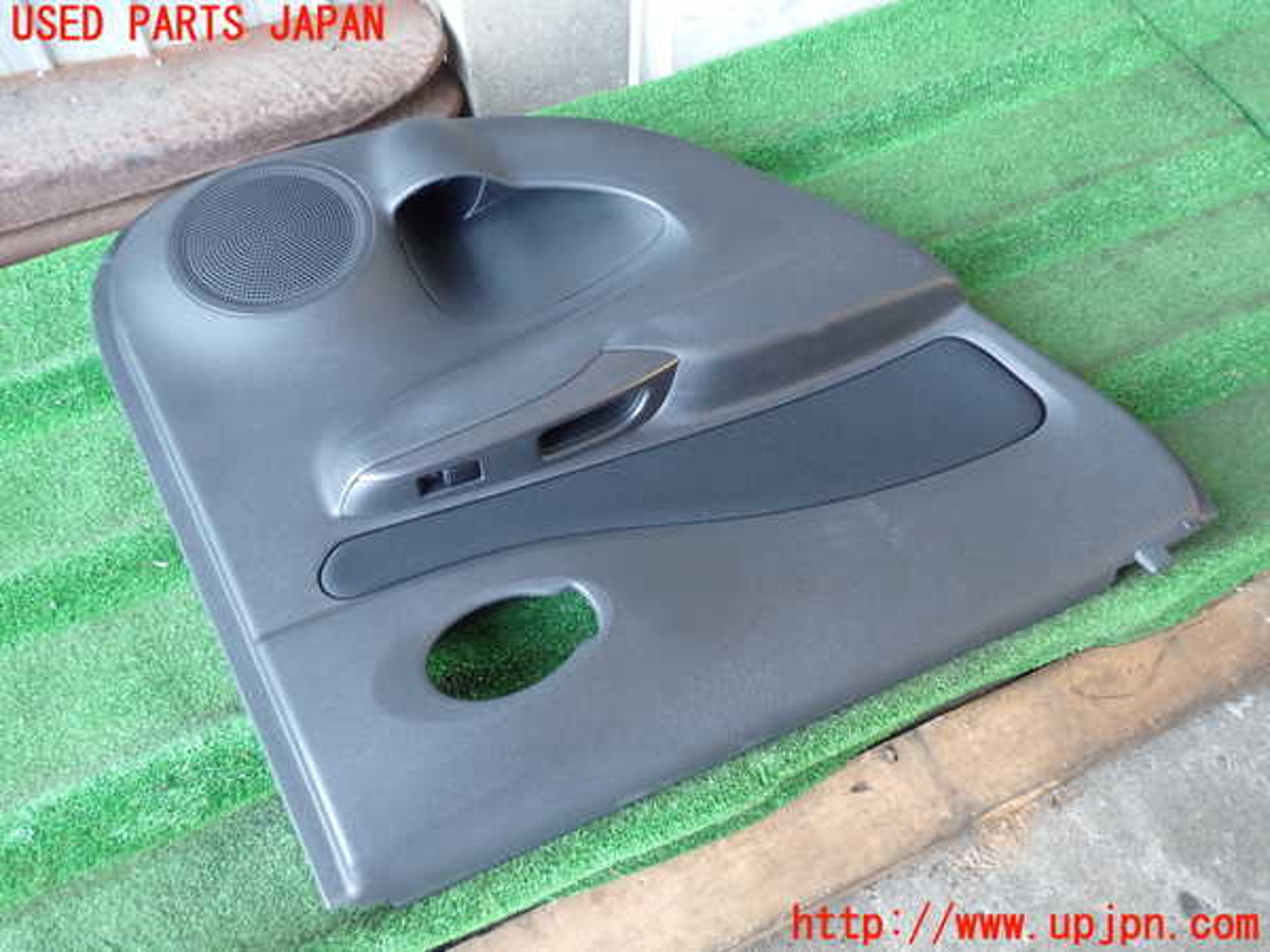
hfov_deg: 56.8
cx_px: 635
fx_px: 1174
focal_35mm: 32
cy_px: 476
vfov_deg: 44.2
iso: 200
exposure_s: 1/40
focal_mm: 5.79
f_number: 2.4
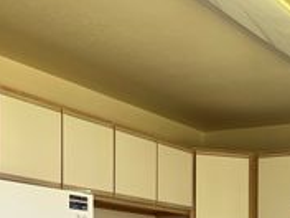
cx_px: 292
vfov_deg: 18.5
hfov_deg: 25.0
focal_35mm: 74
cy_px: 282
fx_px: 620
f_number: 1.6
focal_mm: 5.1
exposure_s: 1/122
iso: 40
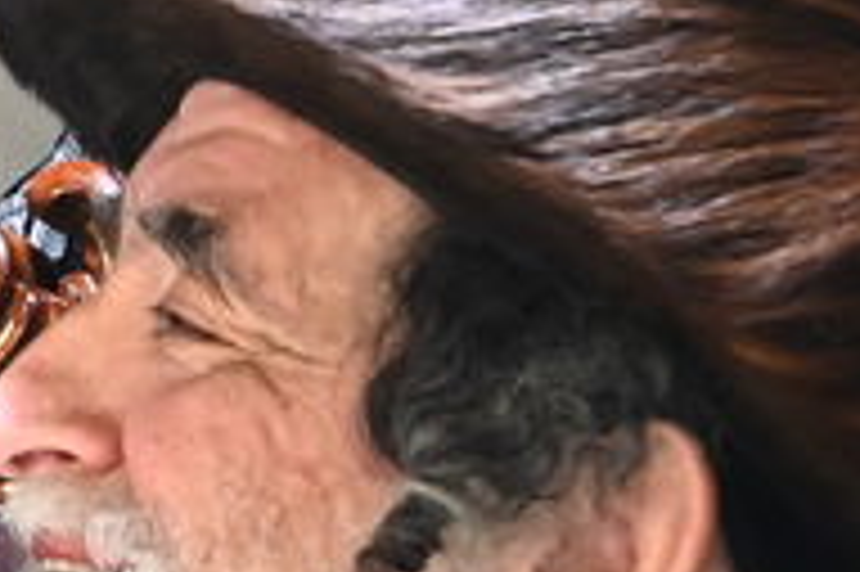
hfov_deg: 6.8
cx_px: -941
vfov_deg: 4.7
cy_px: 61
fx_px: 6993
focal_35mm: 293
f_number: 4.5
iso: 3200
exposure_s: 1/200
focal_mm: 40
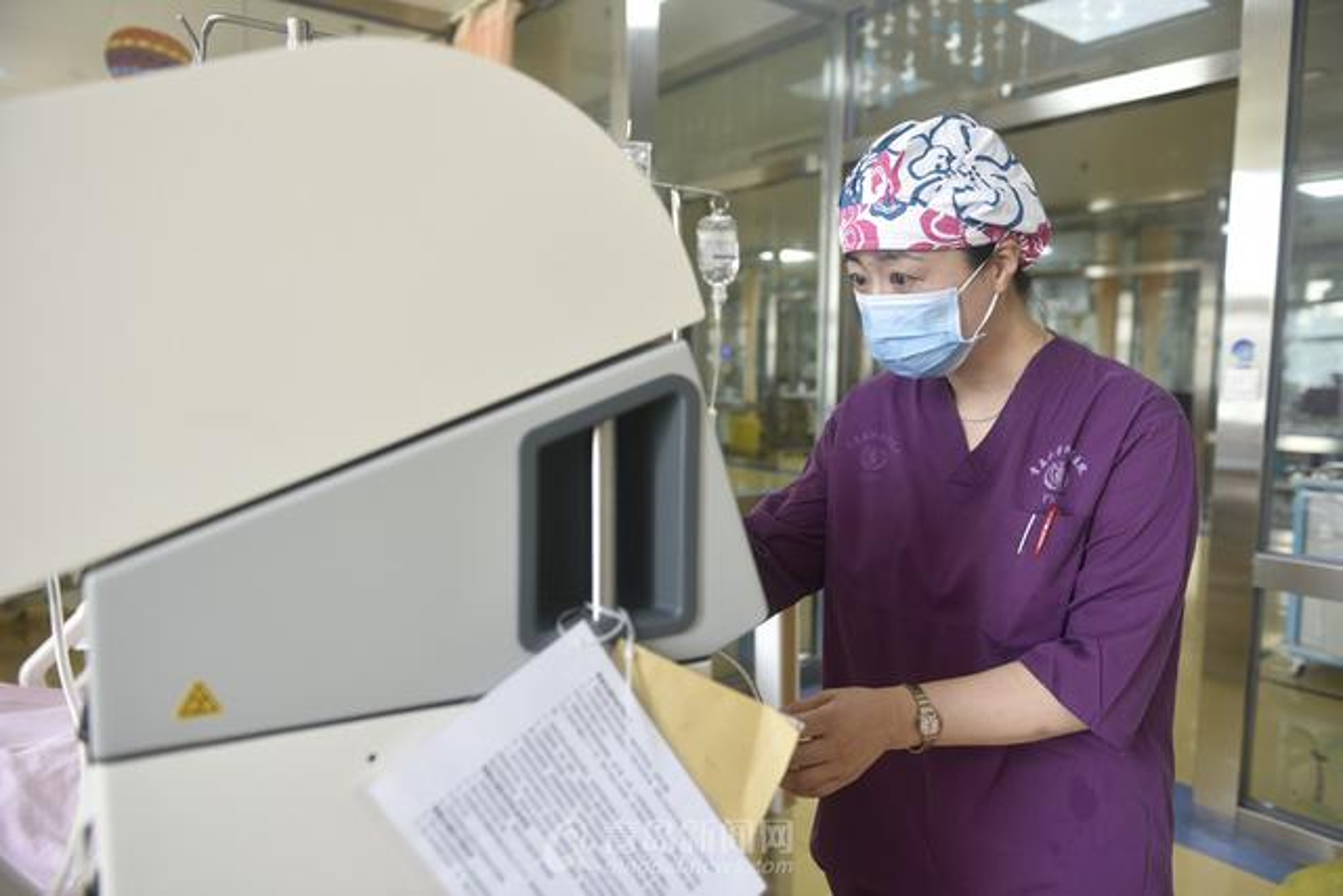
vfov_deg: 53.2
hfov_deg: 73.7
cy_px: 448
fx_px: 895
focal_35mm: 24
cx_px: 672
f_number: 2.8
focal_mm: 24
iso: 200
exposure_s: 1/25
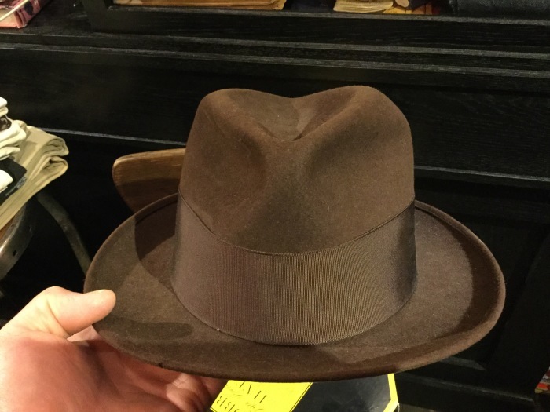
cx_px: 275
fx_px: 493
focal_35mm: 31
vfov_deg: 45.4
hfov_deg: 58.4
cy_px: 206
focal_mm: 3.3
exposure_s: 1/17
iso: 320
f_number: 2.4
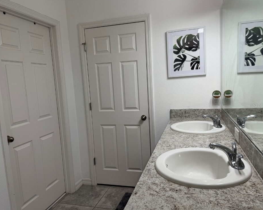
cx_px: 134
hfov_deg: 66.0
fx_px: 202
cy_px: 106
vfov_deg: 54.9
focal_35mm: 26
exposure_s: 1/120
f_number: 1.78
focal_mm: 6.76
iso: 64
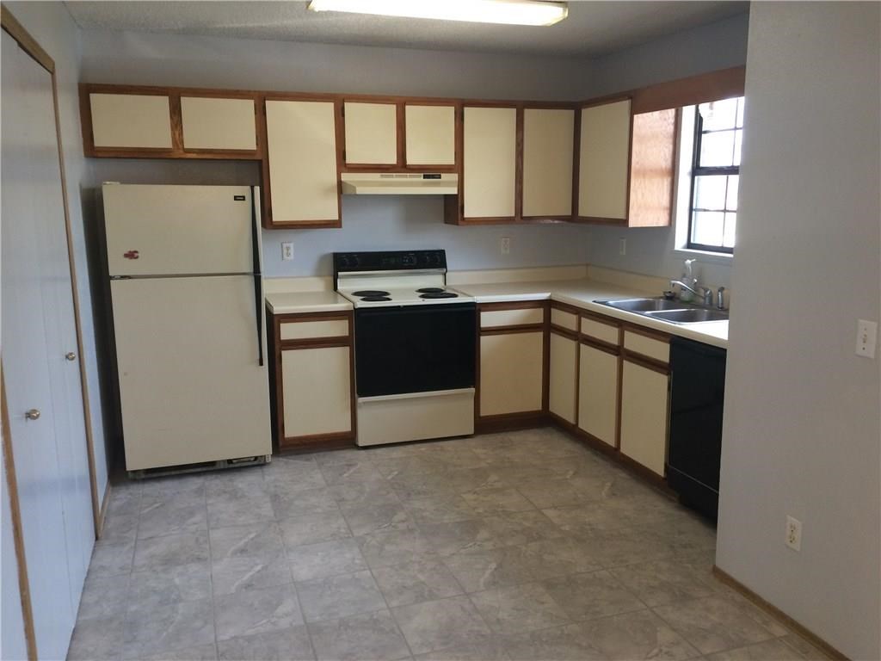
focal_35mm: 29
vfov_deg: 48.2
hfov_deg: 61.7
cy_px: 330
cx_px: 440
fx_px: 738
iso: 64
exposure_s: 1/30
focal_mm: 4.15
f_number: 2.2
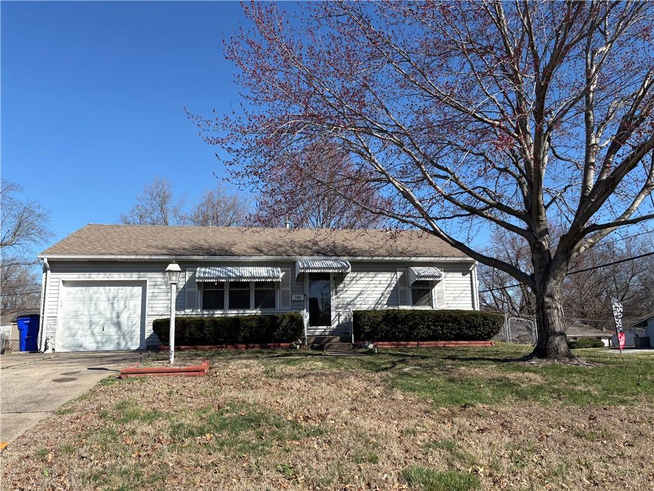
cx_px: 327
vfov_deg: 53.1
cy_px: 246
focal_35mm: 26
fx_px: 491
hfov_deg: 67.3
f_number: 1.6
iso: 50
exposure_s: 1/2747
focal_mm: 5.96
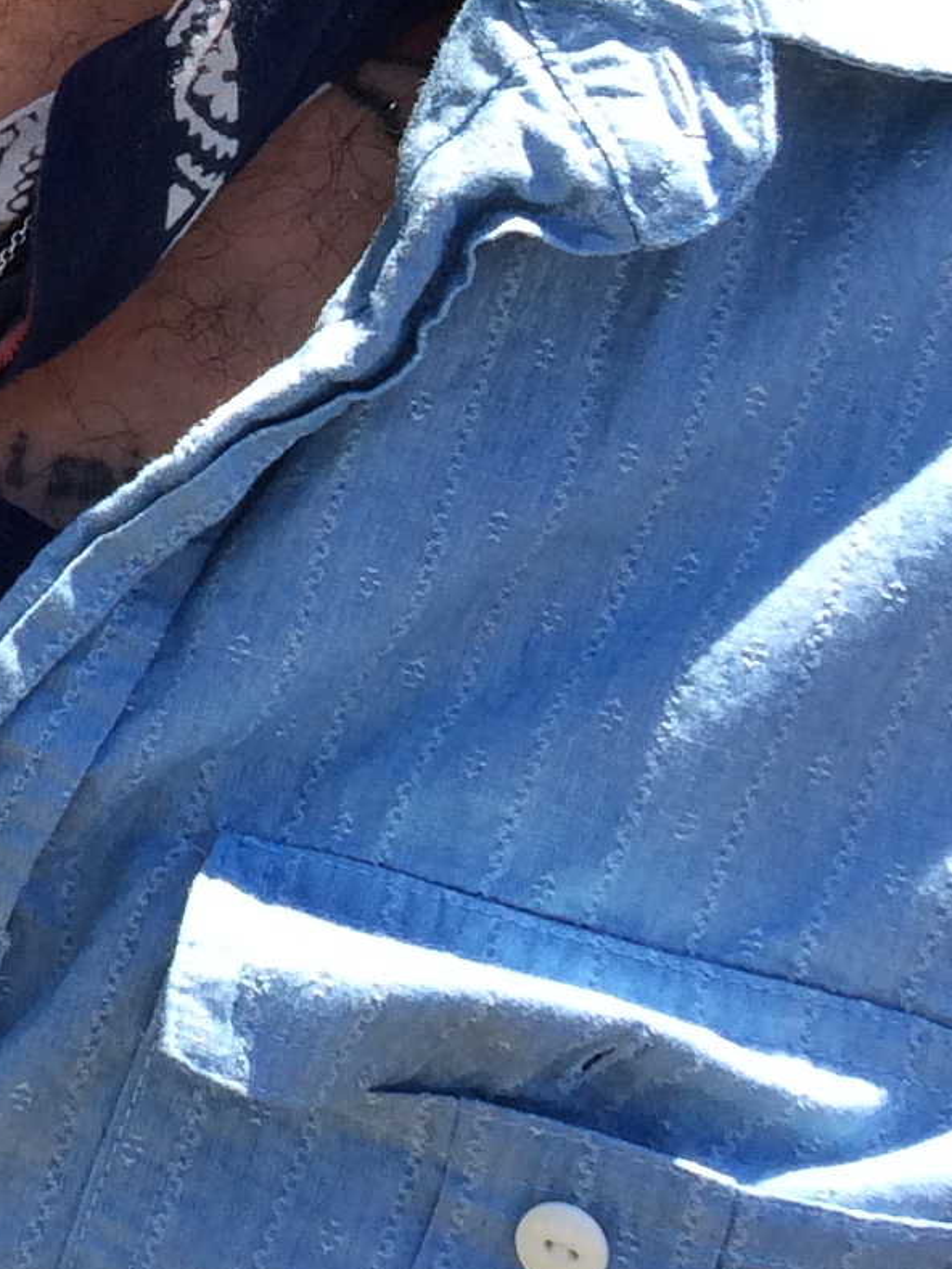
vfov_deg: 16.1
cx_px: -888
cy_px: -19
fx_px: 4399
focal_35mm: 120
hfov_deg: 11.3
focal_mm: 4.15
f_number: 2.2
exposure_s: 1/651
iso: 32
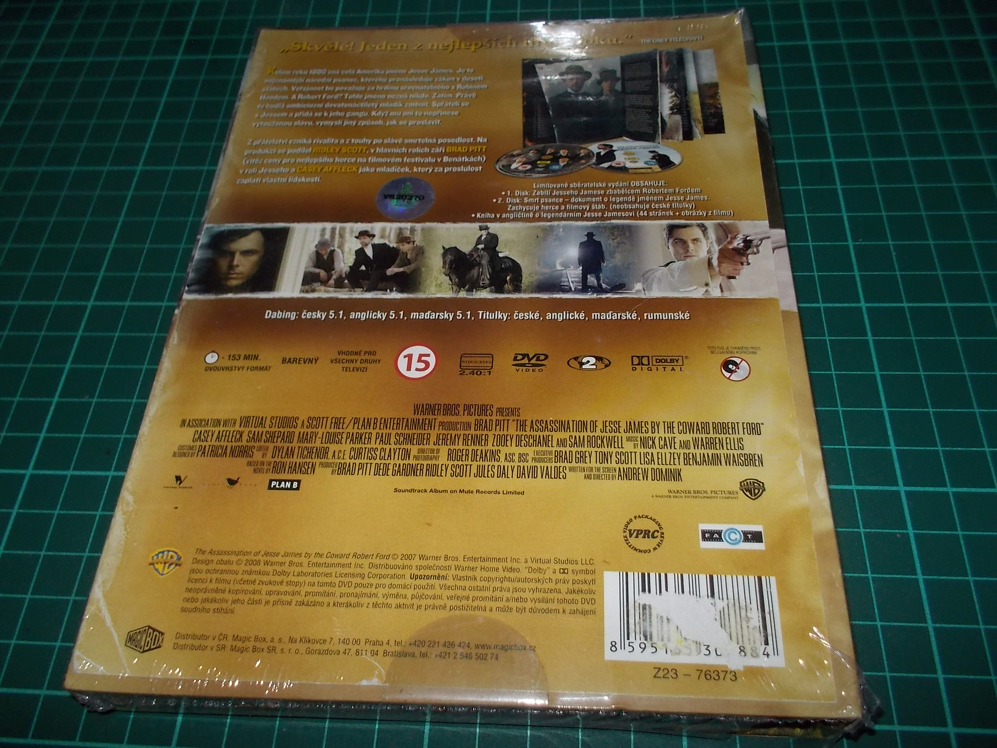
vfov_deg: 48.2
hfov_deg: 61.7
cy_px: 374
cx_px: 498
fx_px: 835
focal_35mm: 29
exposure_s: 1/30
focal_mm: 4.1
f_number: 3.3
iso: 200
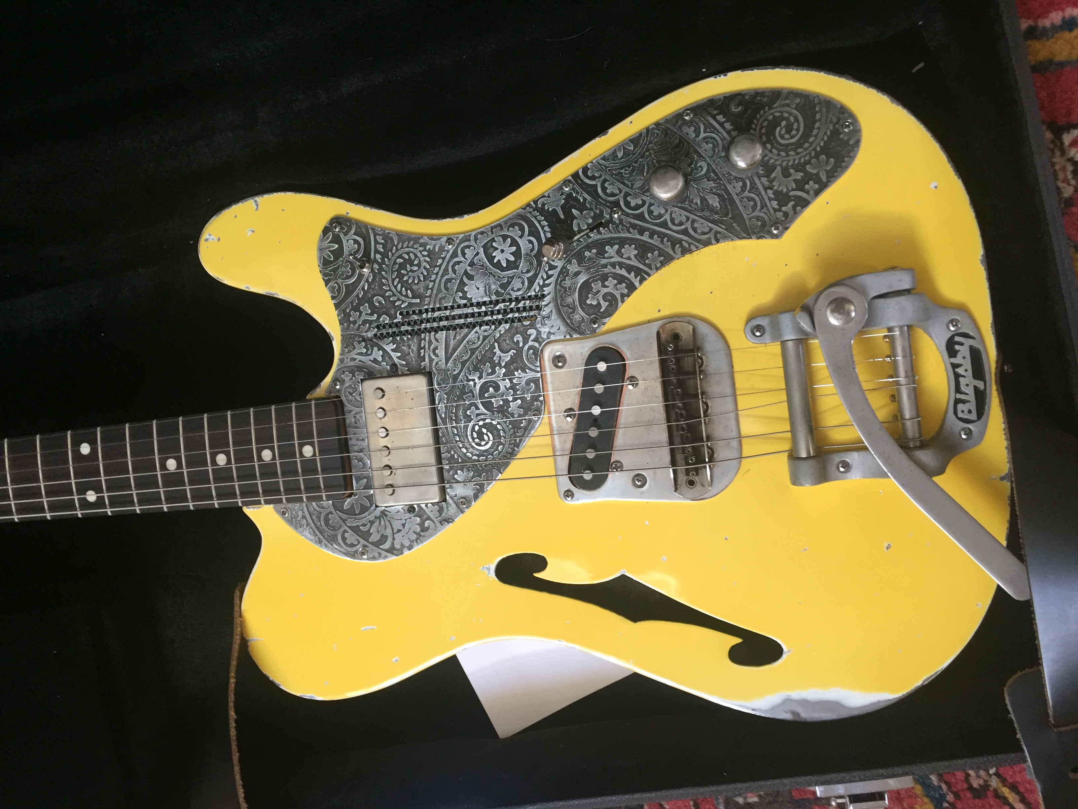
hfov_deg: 61.7
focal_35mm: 29
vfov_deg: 48.2
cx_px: 539
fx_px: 903
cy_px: 404
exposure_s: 1/33
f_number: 2.2
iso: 125
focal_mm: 4.15
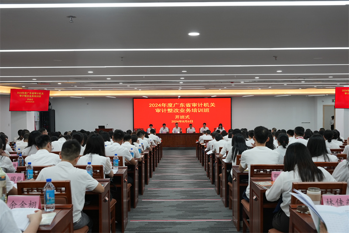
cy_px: 116
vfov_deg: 33.4
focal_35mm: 40
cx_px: 174
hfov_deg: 48.4
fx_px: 388
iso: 640
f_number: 5.6
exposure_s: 1/60
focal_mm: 40
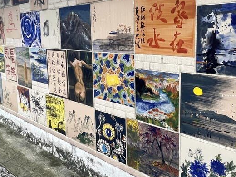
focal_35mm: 30
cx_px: 172
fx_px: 205
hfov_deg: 57.5
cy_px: 68
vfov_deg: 46.4
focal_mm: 1.57
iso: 64
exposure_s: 1/99
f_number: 1.8
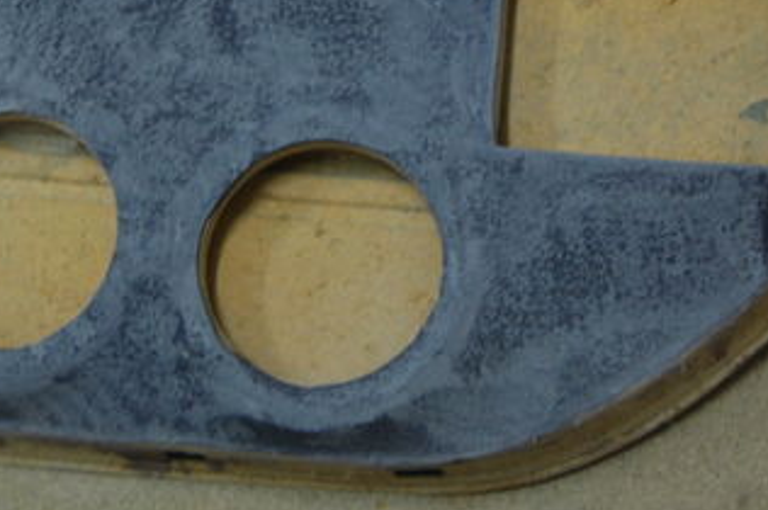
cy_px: 53
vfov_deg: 14.8
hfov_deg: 22.4
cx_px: 428
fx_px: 1939
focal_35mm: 91
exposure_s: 1/15
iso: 800
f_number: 4.2
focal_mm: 30
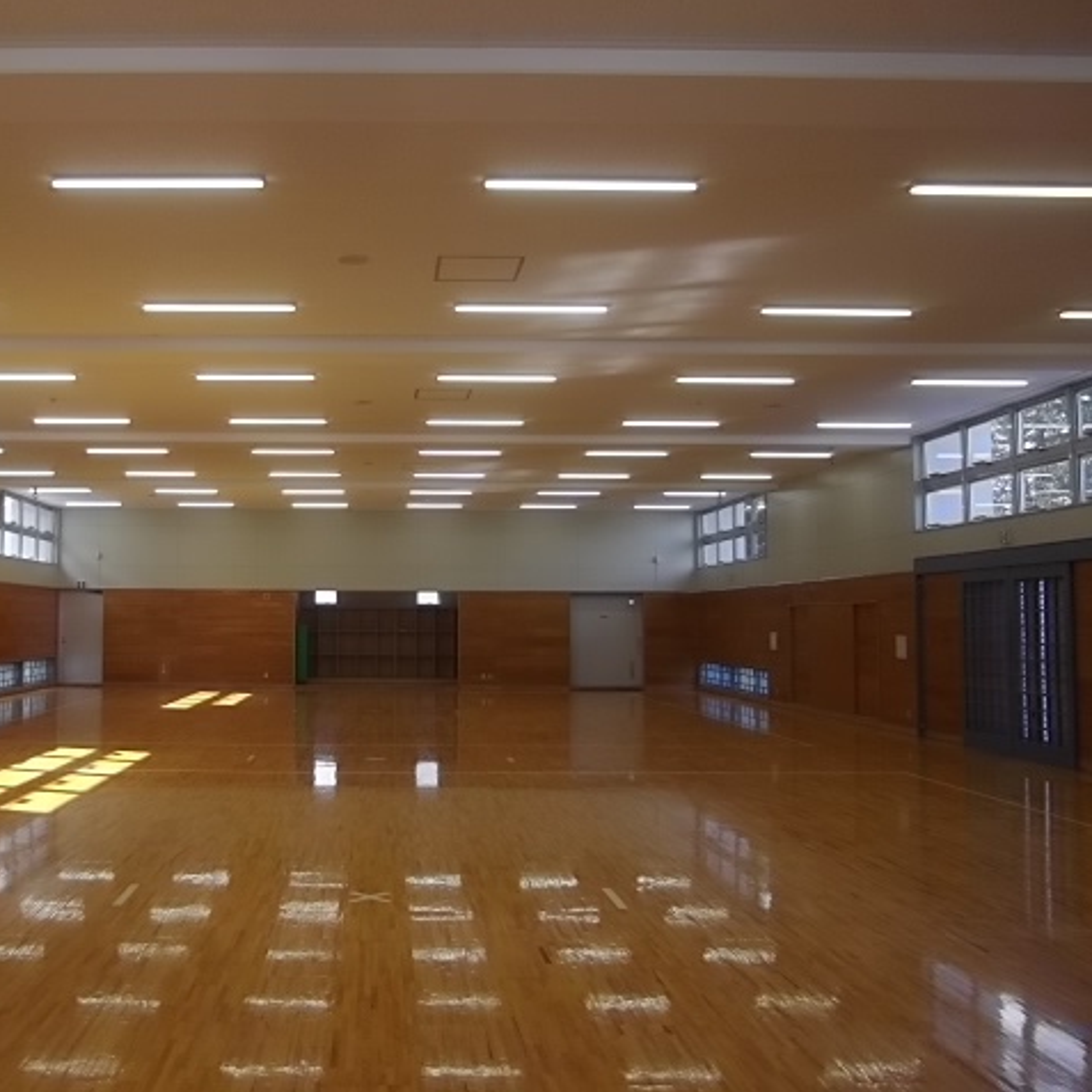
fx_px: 1142
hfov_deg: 50.3
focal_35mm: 32
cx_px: 378
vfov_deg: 51.1
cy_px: 545
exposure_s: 1/200
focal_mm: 4.9
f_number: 3.2
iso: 123
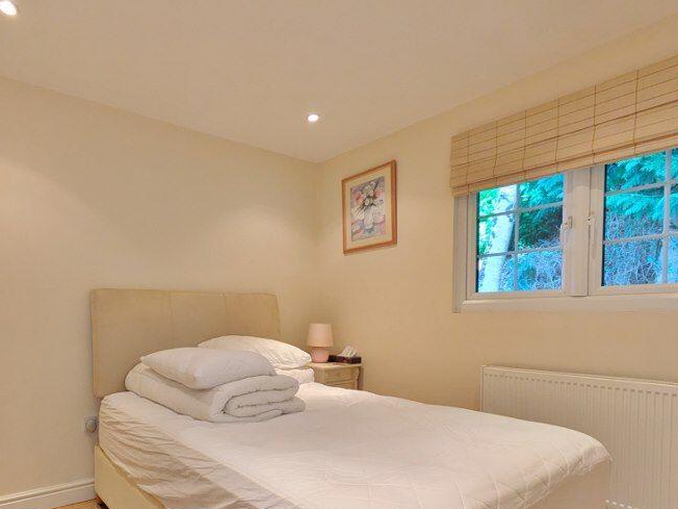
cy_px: 332
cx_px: 234
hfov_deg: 74.4
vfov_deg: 59.9
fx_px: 431
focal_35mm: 22
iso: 165
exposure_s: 1/50
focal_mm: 1.83
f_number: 2.2
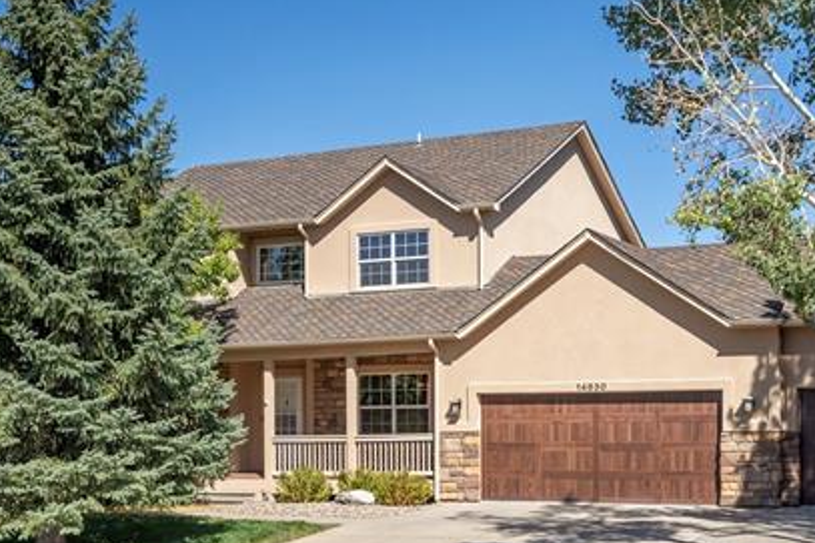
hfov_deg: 36.3
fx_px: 1245
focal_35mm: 55
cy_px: 291
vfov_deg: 24.6
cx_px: 417
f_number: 6.7
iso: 1000
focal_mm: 35
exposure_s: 1/2000
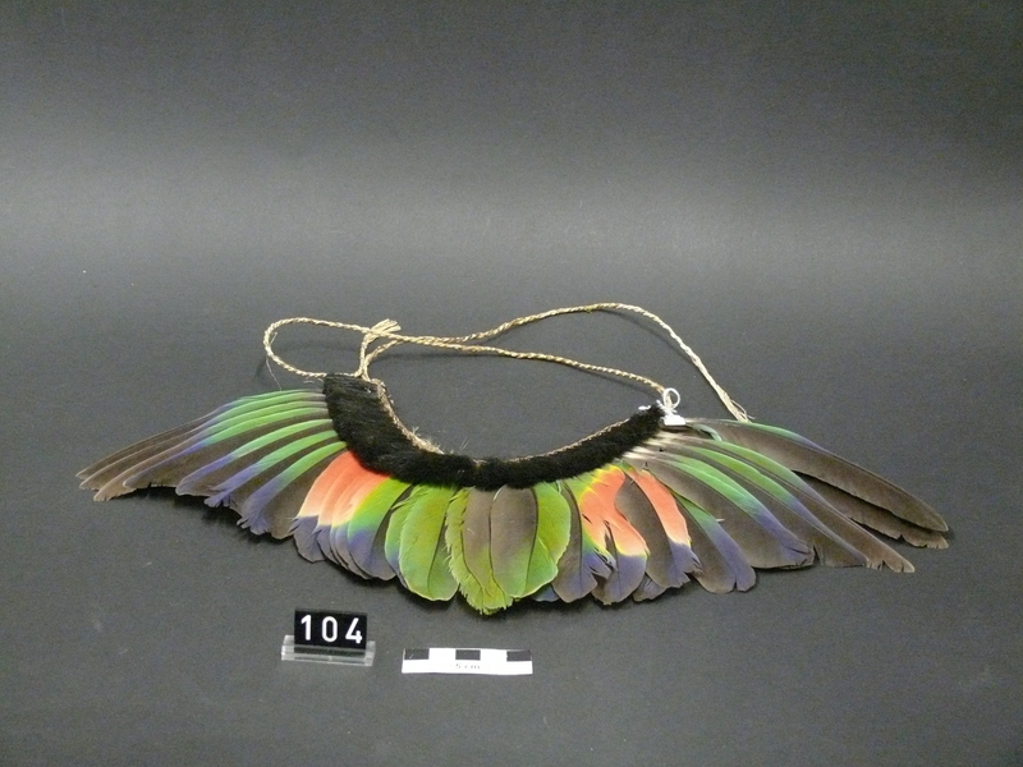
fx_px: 1625
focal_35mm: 55
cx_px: 512
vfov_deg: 26.6
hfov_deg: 34.9
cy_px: 384
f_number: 3.2
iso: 800
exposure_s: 1/10
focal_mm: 11.6
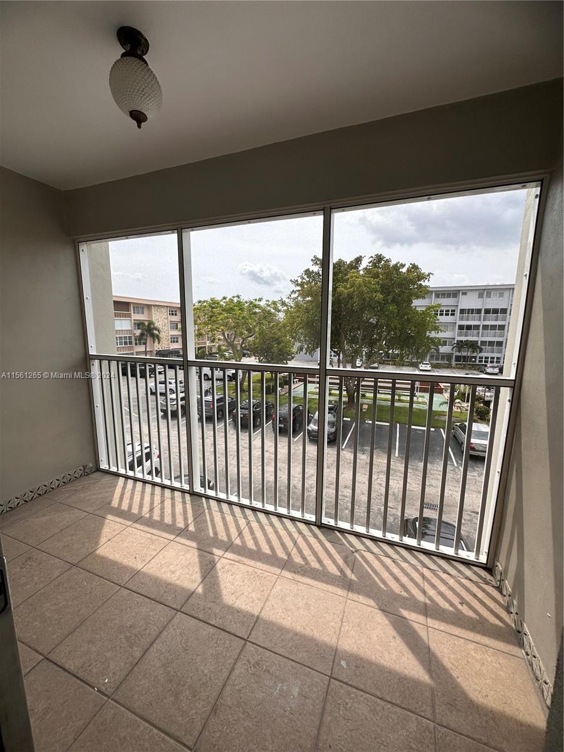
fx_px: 304
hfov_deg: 85.7
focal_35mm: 14
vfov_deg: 102.1
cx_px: 282
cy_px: 376
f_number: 2.2
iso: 40
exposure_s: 1/1416
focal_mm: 2.22
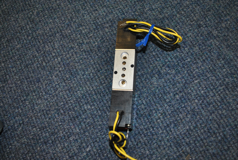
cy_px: 80
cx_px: 119
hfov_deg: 53.1
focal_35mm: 36
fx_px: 238
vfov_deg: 37.0
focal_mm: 24
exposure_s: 1/60
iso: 200
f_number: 4
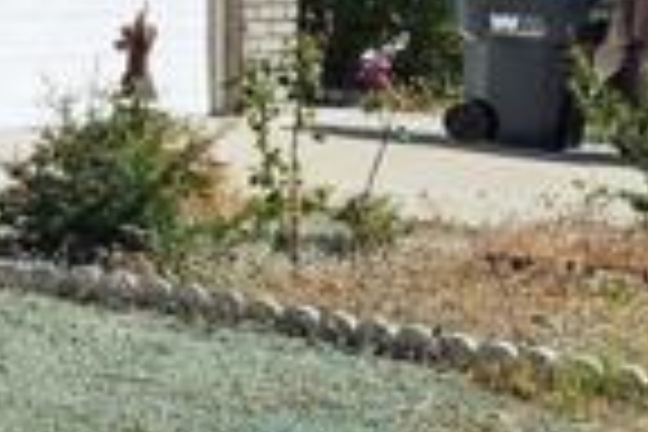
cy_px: -86
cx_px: -1120
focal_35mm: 128
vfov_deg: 10.5
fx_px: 2304
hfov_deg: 11.6
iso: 100
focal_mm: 18
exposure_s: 1/250
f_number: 8
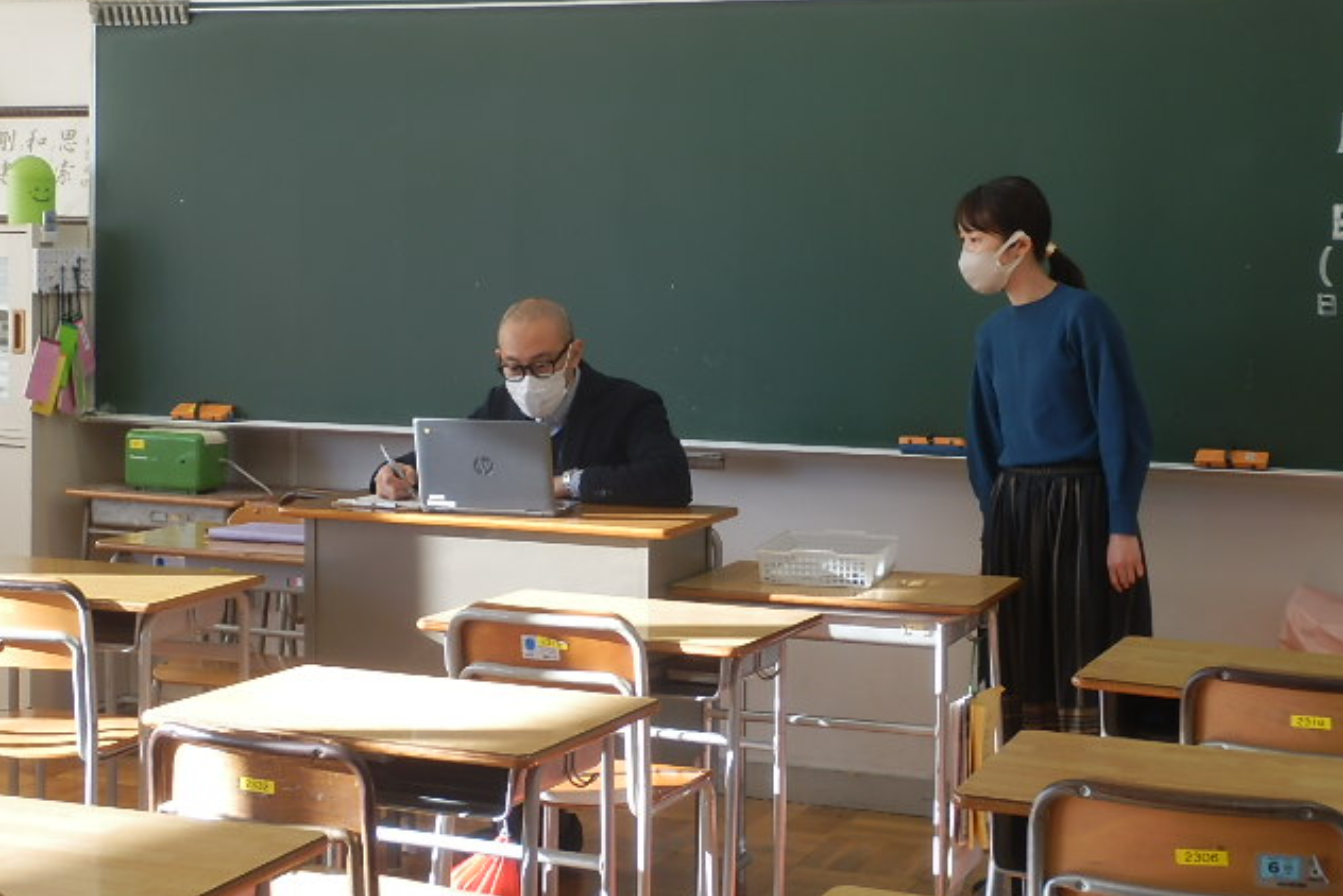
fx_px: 2239
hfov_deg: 33.4
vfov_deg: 22.6
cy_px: 410
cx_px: 678
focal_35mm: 60
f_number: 4.5
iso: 100
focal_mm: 10.1
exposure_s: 1/60
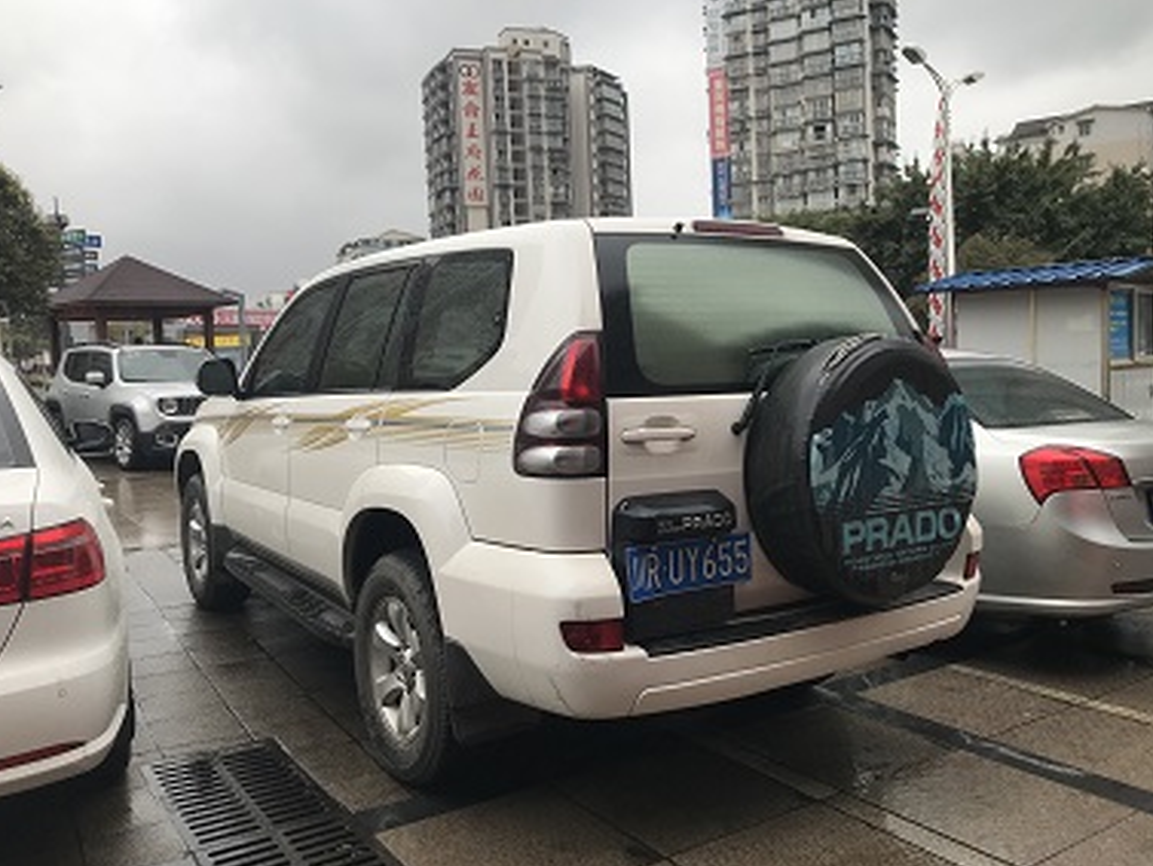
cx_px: 575
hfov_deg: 59.9
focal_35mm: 30
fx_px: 1000
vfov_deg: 46.8
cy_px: 412
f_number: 1.8
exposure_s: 1/184
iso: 20
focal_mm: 3.99
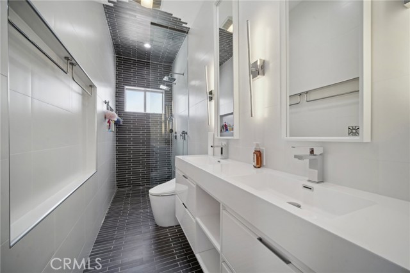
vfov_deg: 81.1
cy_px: 136
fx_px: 159
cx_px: 205
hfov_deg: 104.3
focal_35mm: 14
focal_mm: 9
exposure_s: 1/13
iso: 400
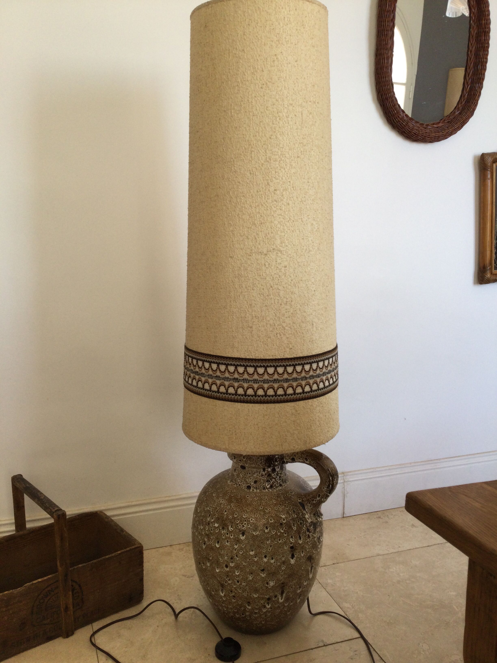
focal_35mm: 31
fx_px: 593
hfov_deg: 45.4
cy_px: 332
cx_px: 248
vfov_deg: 58.4
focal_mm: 3.3
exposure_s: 1/100
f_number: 2.4
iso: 32
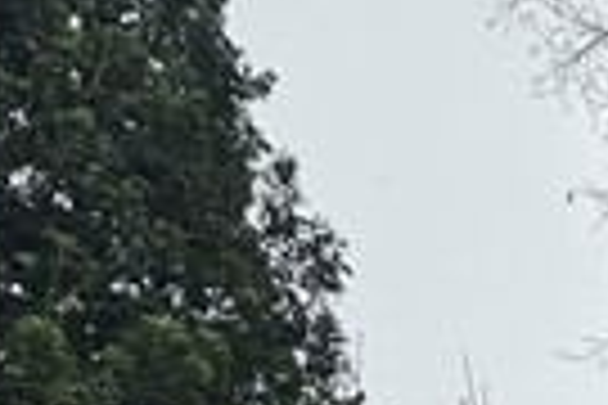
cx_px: 1446
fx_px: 3057
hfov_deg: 10.0
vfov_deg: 6.8
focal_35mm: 181
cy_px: 1256
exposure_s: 1/383
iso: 50
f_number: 1.8
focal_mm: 5.4
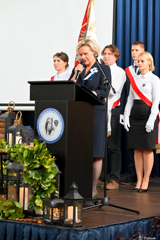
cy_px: 120
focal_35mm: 98
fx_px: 653
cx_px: 80
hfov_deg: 14.0
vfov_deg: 20.8
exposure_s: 1/125
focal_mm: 98
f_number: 6.3
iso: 2800
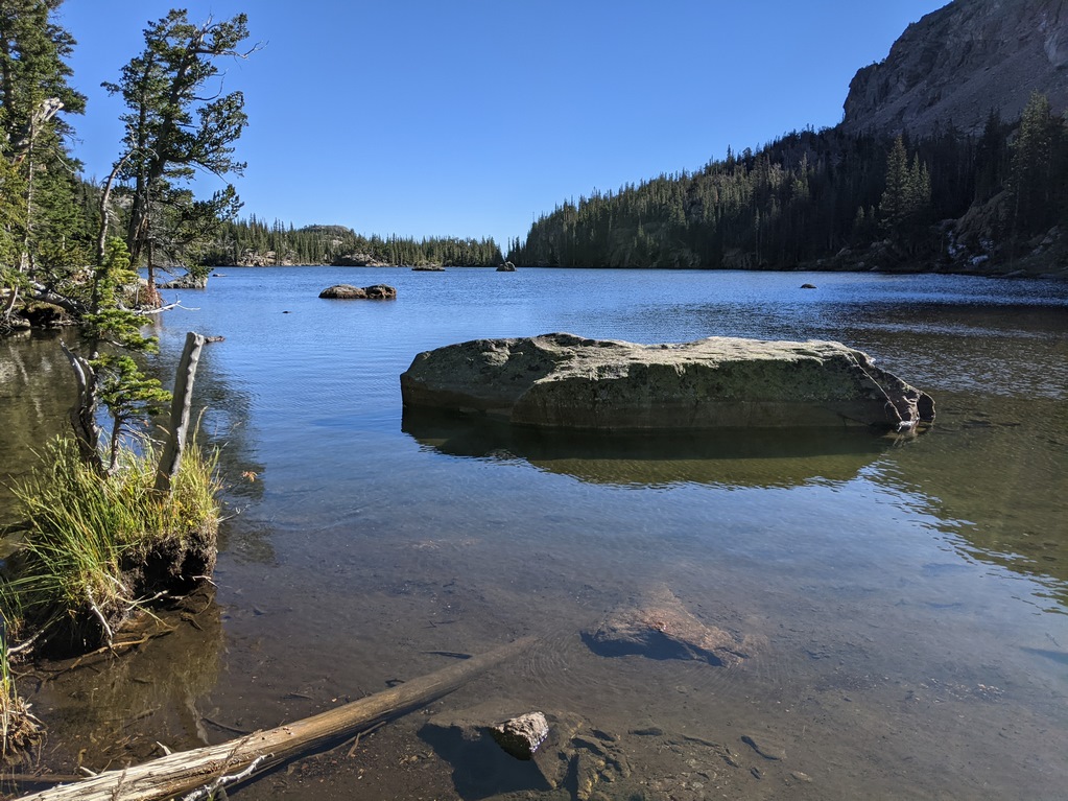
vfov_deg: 51.3
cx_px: 534
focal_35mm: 27
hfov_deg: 65.3
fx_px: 833
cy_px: 400
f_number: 1.8
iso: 55
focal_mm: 4.44
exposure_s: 1/2611
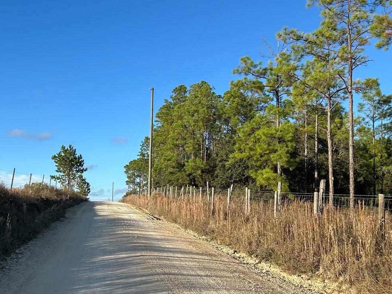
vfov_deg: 34.3
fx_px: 476
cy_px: 169
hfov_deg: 43.4
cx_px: 99
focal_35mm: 42
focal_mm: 5.7
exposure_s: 1/2513
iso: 50
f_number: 1.5
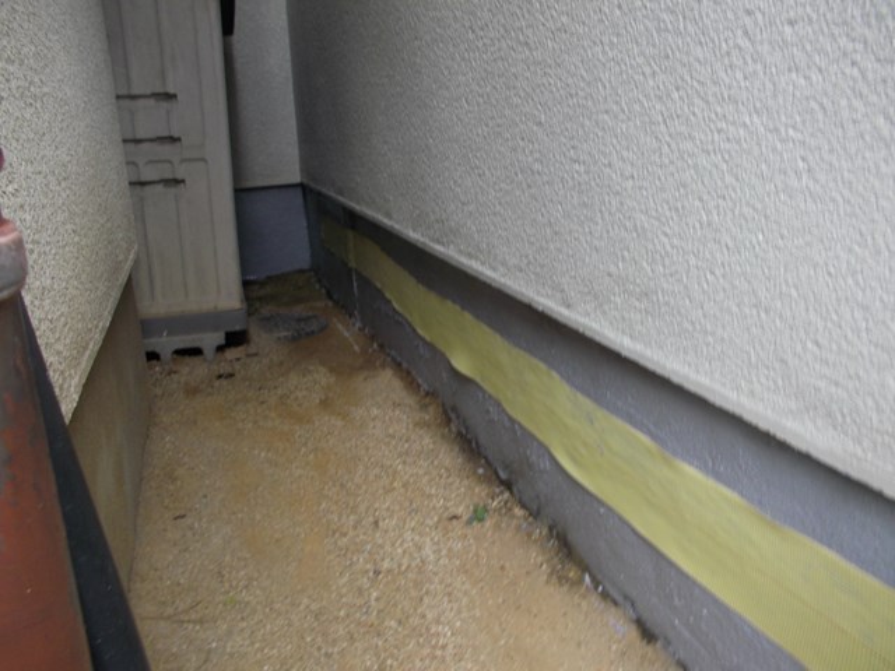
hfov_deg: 61.7
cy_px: 336
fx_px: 750
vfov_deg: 48.2
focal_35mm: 29
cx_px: 448
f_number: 3.3
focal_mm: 4.1
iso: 80
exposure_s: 1/60
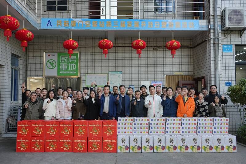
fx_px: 232
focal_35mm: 34
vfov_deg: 38.9
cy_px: 82
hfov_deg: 55.8
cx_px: 123
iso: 1000
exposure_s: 1/160
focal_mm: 34
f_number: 7.1
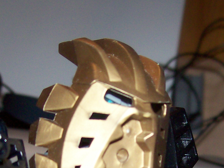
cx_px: 126
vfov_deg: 15.4
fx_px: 608
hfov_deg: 20.9
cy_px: 168
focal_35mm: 94
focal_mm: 6
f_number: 2.7
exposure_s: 1/64
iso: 80
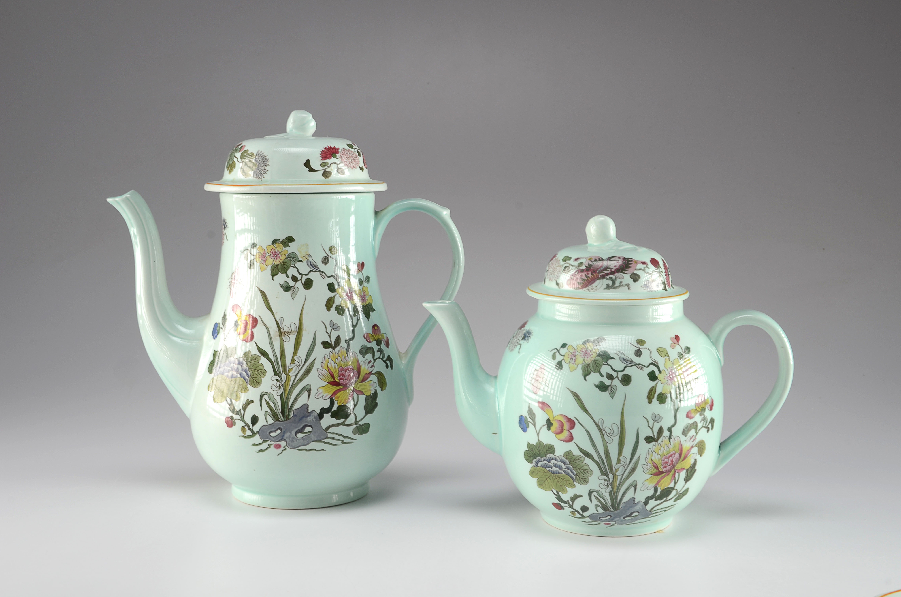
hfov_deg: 37.9
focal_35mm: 52
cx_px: 450
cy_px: 298
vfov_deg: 25.6
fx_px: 1311
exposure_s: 1/80
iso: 100
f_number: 13
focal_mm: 35
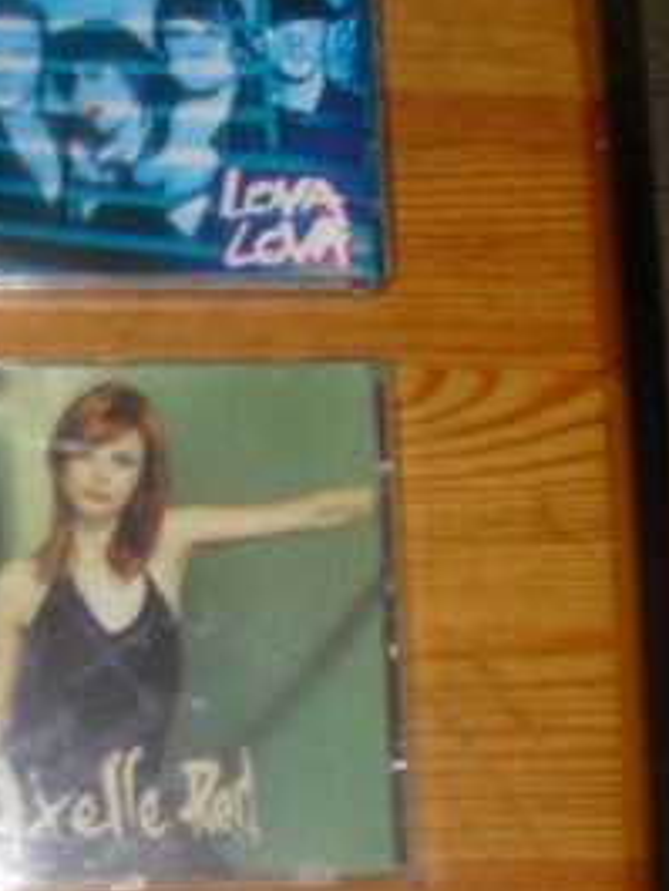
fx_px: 2240
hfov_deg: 16.6
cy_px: 666
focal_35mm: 87
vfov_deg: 22.3
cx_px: -24
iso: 100
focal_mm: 6.3
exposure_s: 1/60
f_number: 3.1
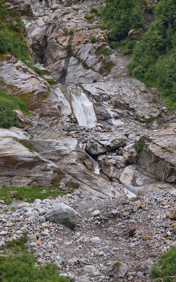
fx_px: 1573
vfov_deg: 10.2
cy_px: 156
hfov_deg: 6.4
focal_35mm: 205
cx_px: 183
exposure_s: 1/200
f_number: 5
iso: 100
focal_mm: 98
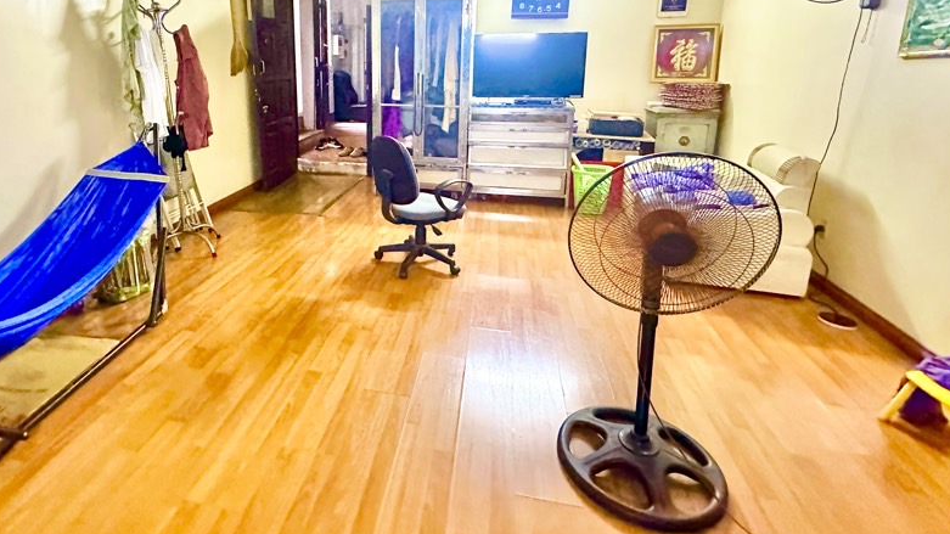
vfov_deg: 54.6
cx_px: 383
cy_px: 175
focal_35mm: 20
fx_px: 504
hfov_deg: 85.6
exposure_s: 1/59
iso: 1250
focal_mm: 2.22
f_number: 2.2
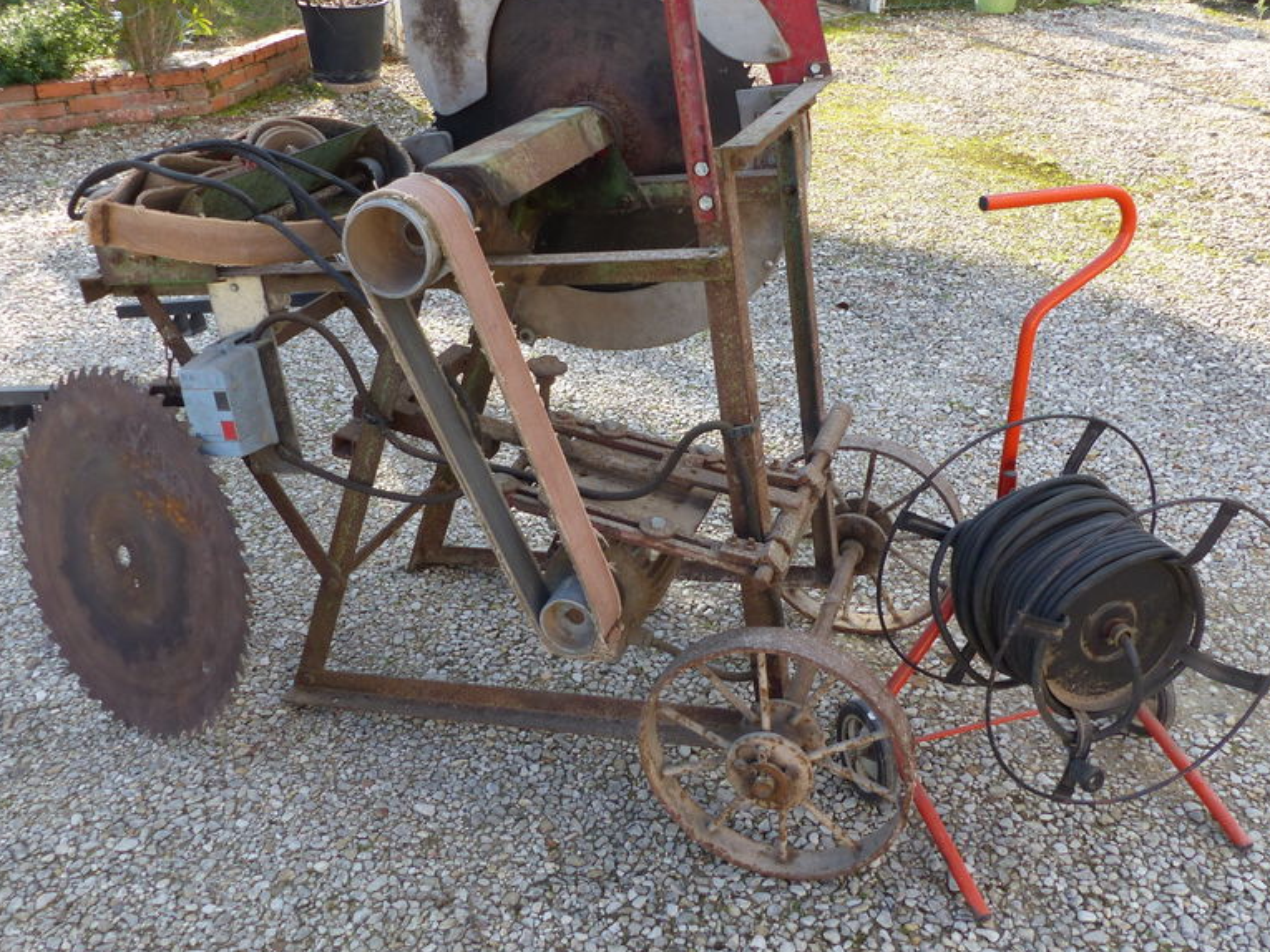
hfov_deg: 54.0
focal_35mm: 34
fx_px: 1248
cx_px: 634
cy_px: 360
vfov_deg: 41.5
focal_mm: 4.5
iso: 100
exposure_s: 1/160
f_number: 4
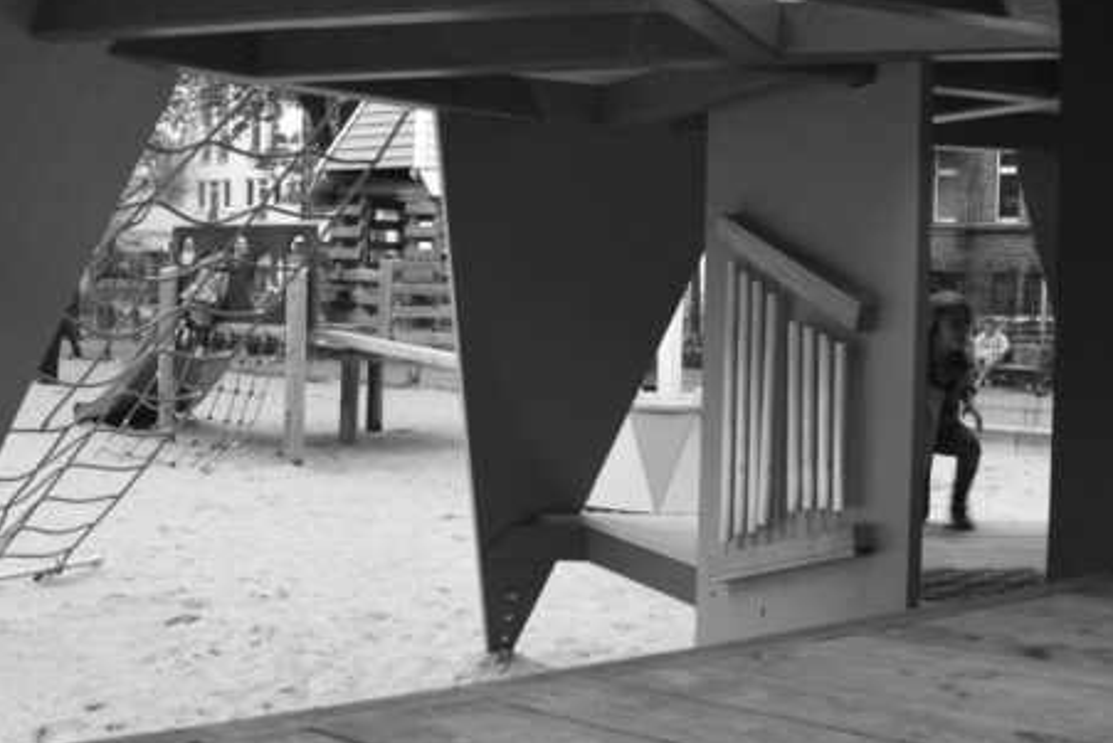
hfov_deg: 42.7
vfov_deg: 29.3
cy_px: 341
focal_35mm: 46
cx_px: 610
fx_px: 1423
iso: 400
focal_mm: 18
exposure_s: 1/20
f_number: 8
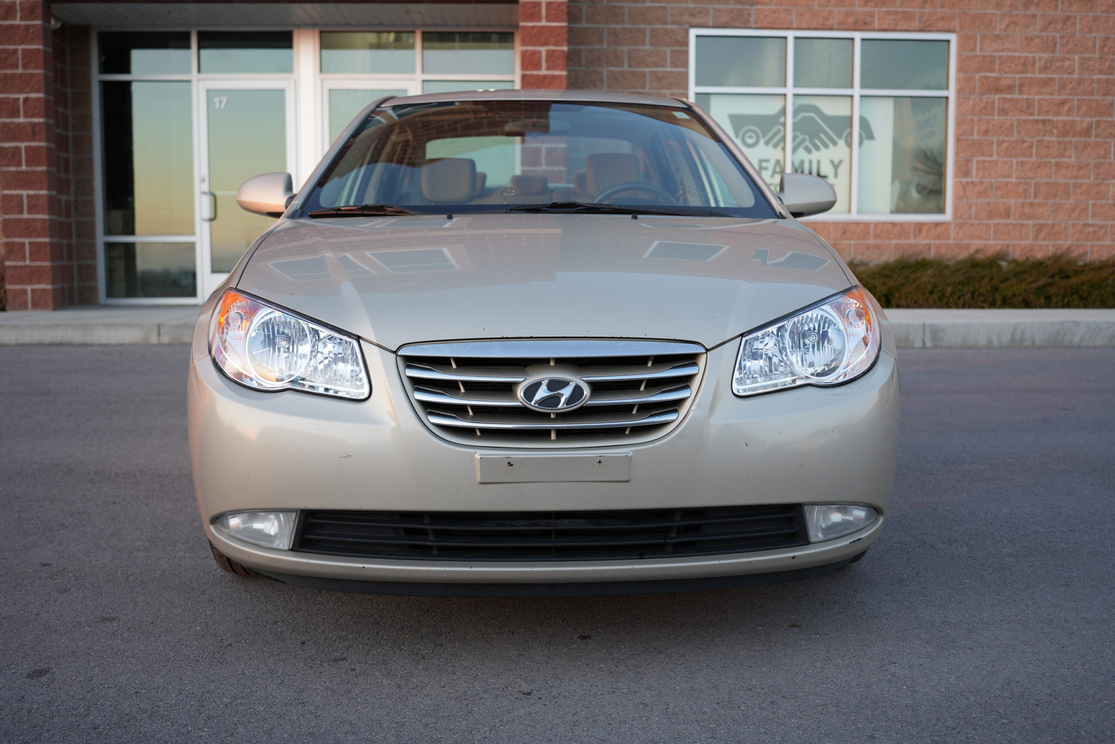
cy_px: 372
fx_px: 1084
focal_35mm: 35
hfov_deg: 54.4
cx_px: 558
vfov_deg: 37.9
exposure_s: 1/50
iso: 100
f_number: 3.2
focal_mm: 35
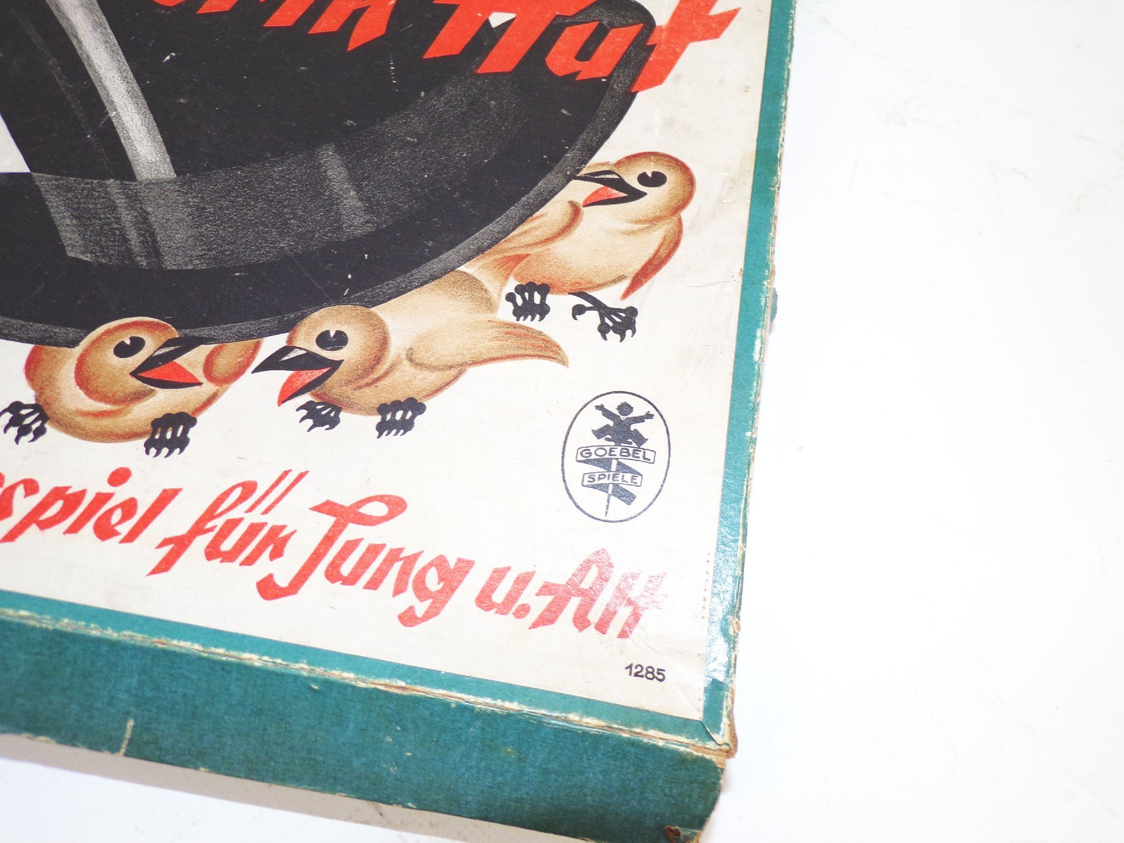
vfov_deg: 56.8
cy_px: 422
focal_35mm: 24
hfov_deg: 71.6
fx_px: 779
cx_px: 562
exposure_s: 1/50
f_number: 3
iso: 80
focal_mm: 4.3
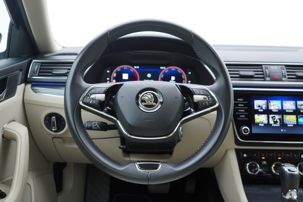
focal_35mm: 36
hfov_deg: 53.1
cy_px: 101
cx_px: 152
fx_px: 303
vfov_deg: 36.9
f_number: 2.8
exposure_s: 1/40
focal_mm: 24
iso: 160
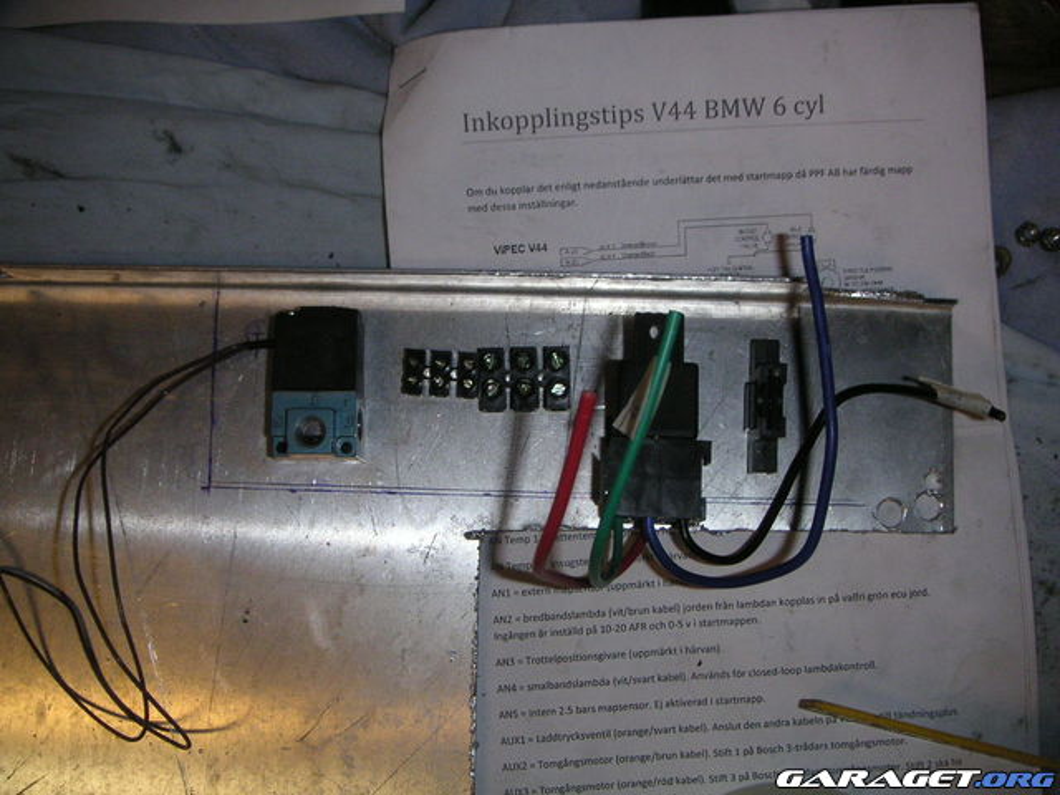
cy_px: 398
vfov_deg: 37.7
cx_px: 530
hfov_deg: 49.0
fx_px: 1164
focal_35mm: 38
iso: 160
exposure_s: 1/45
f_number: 6.7
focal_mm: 6
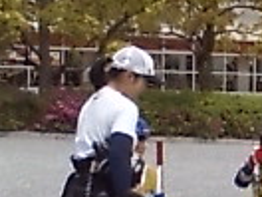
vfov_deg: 10.5
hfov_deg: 12.6
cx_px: 492
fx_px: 1067
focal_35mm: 141
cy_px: 141
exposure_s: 1/1136
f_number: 3.5
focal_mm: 3.73
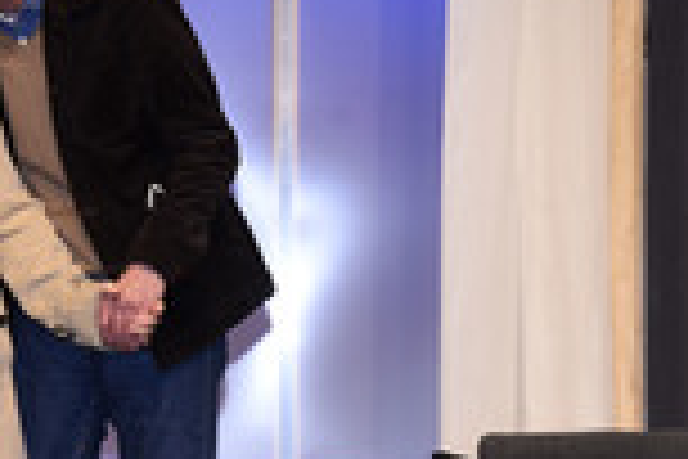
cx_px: -101
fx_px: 3726
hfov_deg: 10.4
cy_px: 320
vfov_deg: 7.0
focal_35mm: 195
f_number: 6.3
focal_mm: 66
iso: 640
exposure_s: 1/125
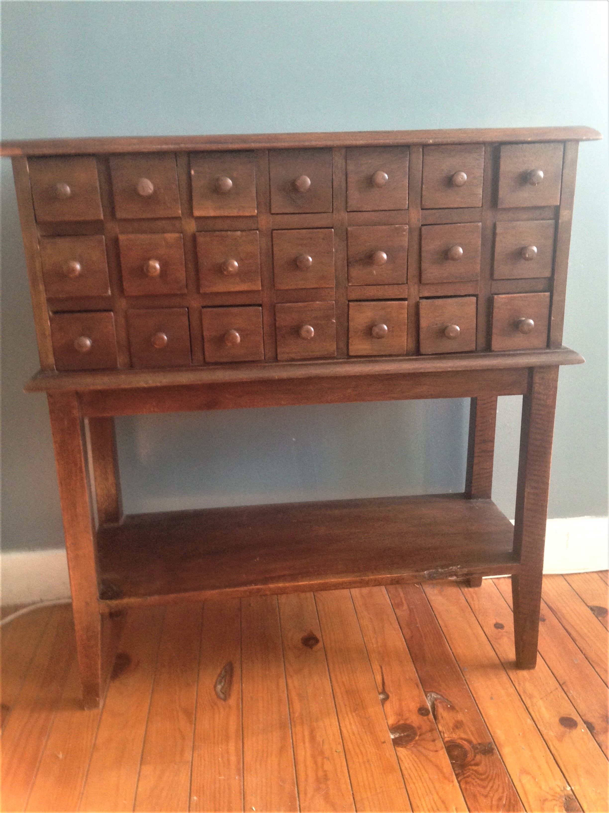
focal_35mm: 33
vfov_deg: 55.4
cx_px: 304
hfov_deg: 42.9
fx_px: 774
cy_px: 406
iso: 125
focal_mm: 4.12
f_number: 2.4
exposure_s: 1/20
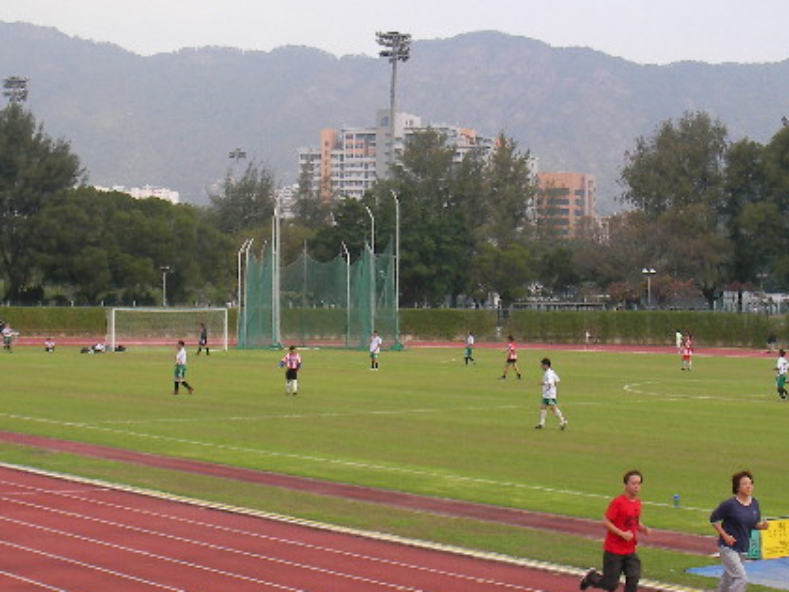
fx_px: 2051
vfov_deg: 16.4
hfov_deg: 21.8
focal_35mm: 90
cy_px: 357
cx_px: 363
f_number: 3.6
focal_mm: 9
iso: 50
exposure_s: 1/380
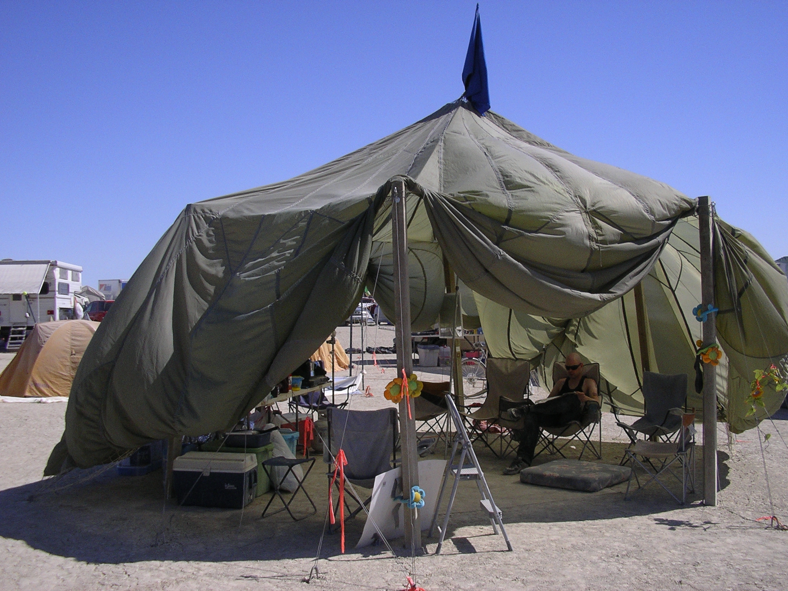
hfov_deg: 49.0
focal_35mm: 38
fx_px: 865
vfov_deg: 37.7
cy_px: 296
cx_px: 394
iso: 100
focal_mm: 5.8
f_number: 4.1
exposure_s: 1/1600
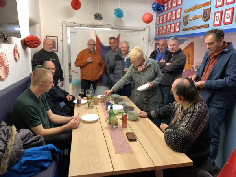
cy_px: 88
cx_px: 118
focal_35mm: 26
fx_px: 177
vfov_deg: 53.1
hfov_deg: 67.3
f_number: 1.8
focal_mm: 4.25
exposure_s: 1/50
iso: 200
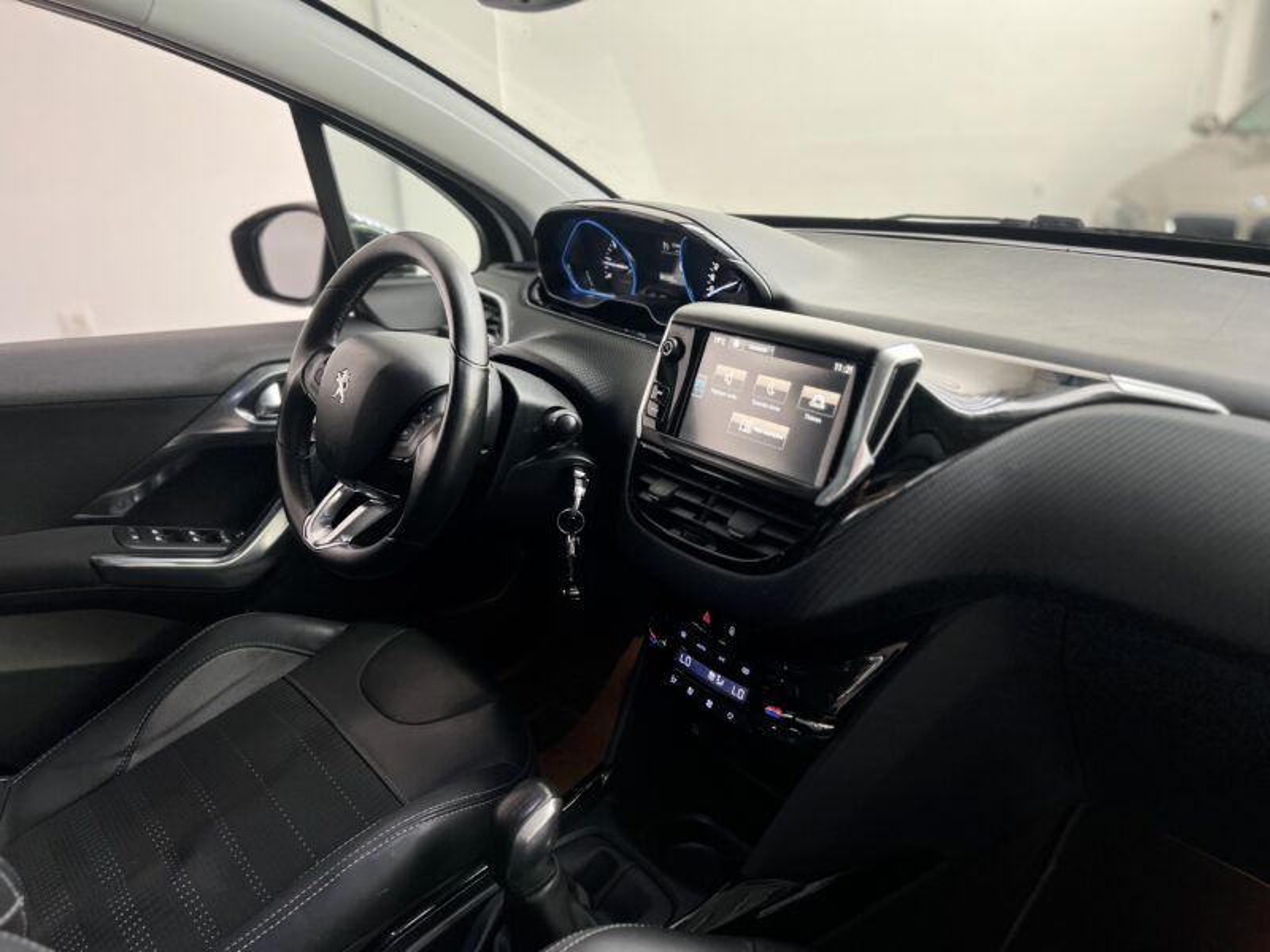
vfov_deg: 53.1
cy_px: 476
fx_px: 954
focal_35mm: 26
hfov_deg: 67.3
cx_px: 635
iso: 200
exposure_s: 1/50
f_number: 1.5
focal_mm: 5.7
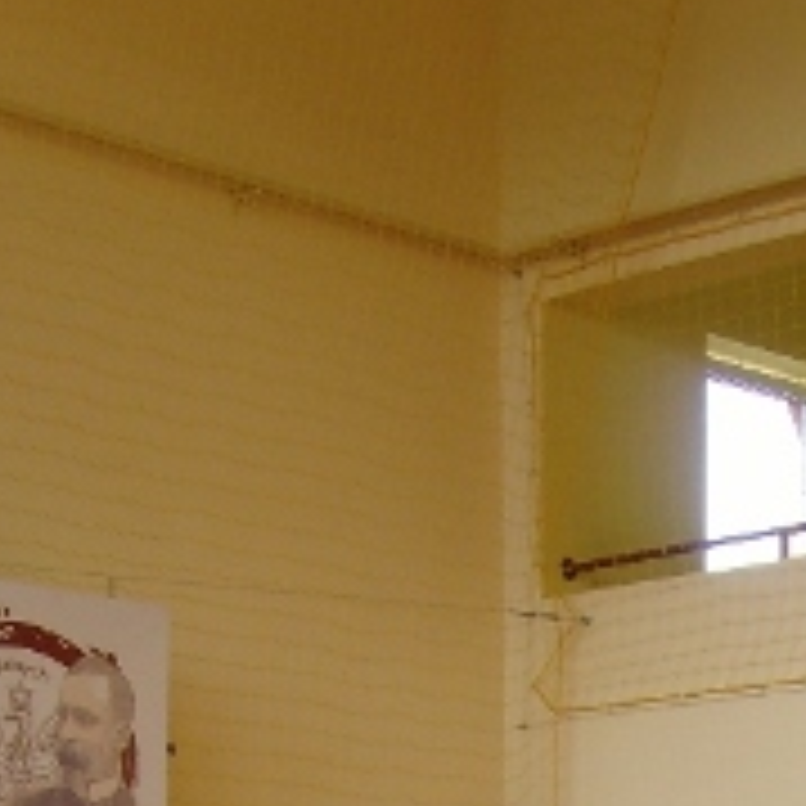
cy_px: 1369
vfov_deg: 13.0
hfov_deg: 14.0
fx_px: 3240
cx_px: 738
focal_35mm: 123
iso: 100
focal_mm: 6.6
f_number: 3.5
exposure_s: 1/90
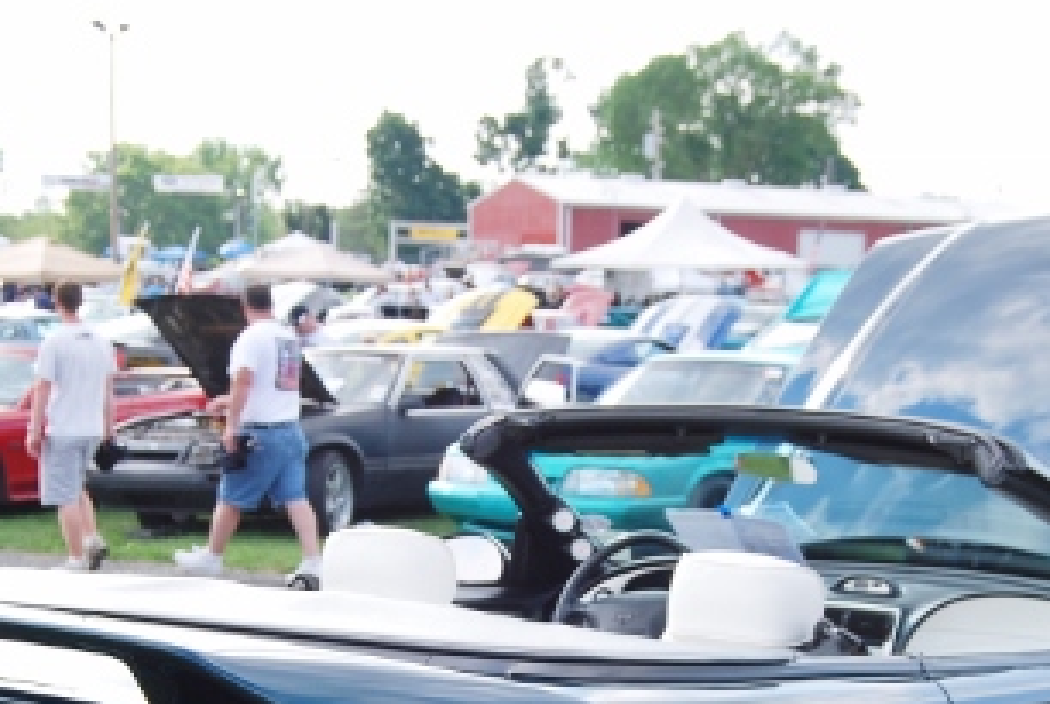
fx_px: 2746
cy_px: 704
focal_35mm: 94
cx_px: 535
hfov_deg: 21.7
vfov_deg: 14.4
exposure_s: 1/125
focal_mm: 30
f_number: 5.6
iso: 100
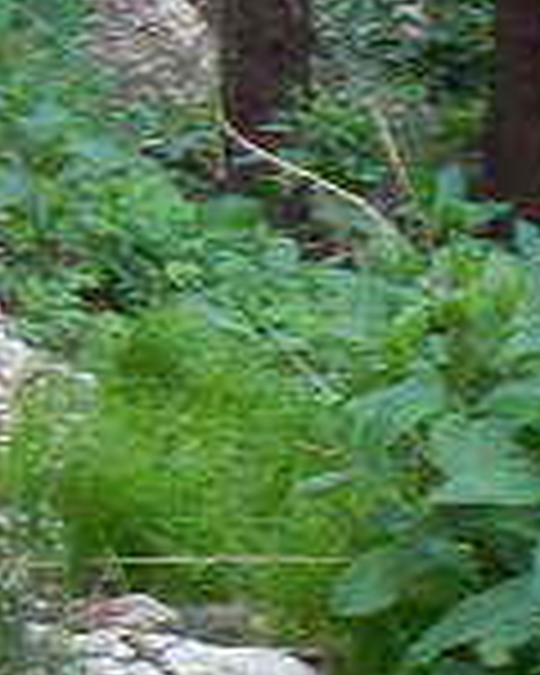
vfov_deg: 4.4
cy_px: -346
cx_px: -459
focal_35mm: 433
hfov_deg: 3.6
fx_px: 8650
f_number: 4.4
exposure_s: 1/30
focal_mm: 15
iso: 125
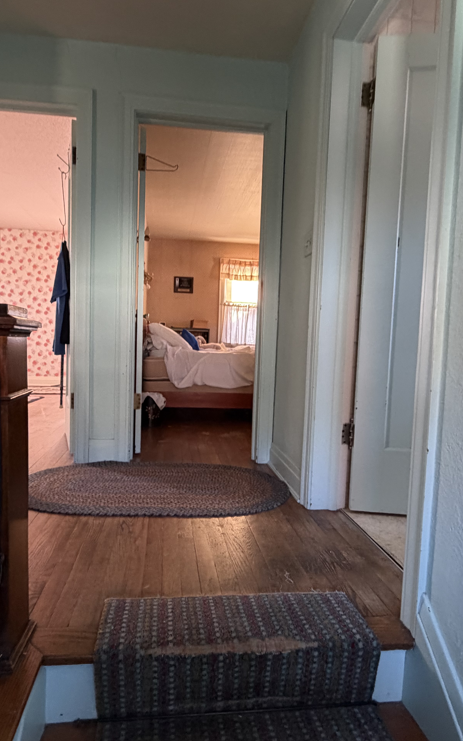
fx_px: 444
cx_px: 220
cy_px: 378
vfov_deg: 79.6
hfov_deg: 55.0
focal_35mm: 22
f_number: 2.2
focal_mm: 2.22
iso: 320
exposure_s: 1/60
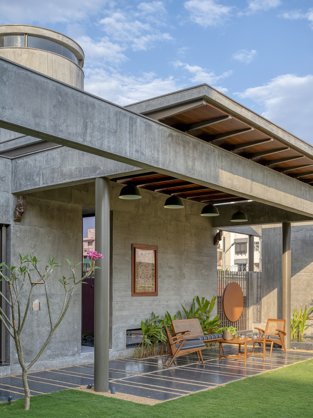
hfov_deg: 35.1
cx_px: 158
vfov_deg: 45.8
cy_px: 208
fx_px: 494
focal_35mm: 41
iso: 100
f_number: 6.4
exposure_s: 1/105
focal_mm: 50
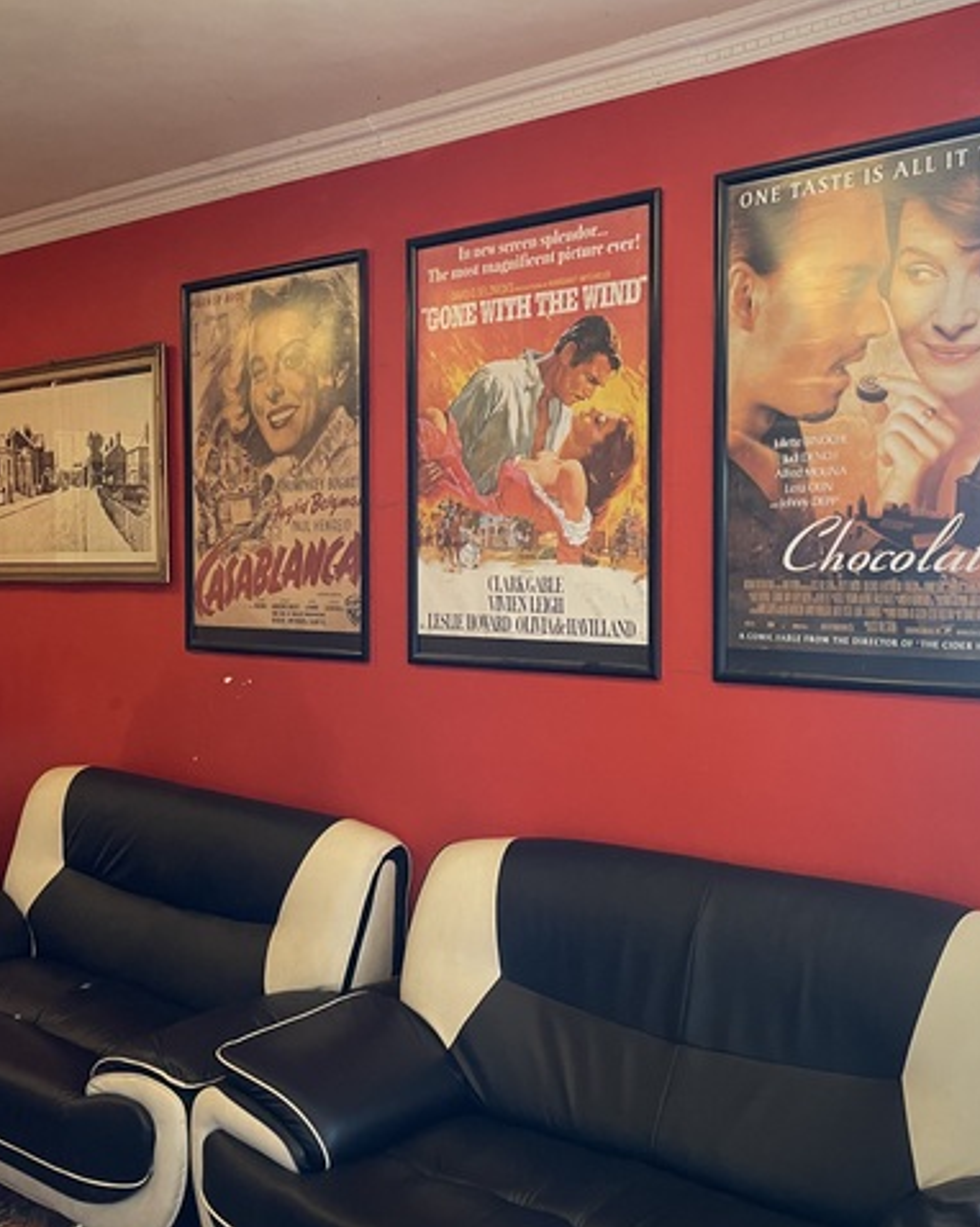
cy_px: 614
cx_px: 482
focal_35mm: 34
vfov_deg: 52.9
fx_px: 1233
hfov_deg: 43.3
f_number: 1.6
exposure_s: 1/50
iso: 160
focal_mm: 4.2
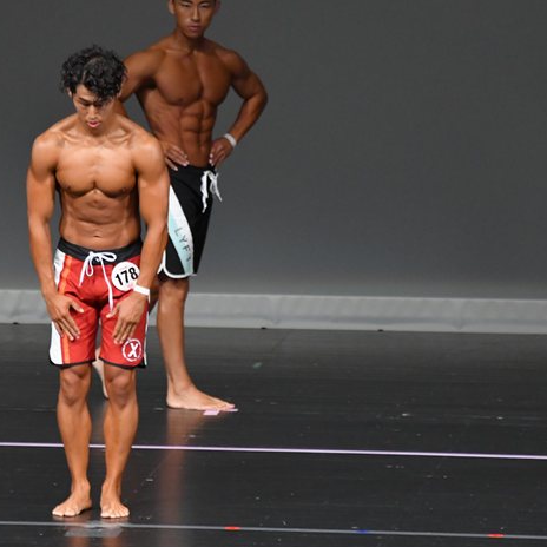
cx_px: 163
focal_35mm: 490
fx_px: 8760
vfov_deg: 3.6
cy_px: 265
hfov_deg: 3.6
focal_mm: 230
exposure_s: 1/400
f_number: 5.6
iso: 4000
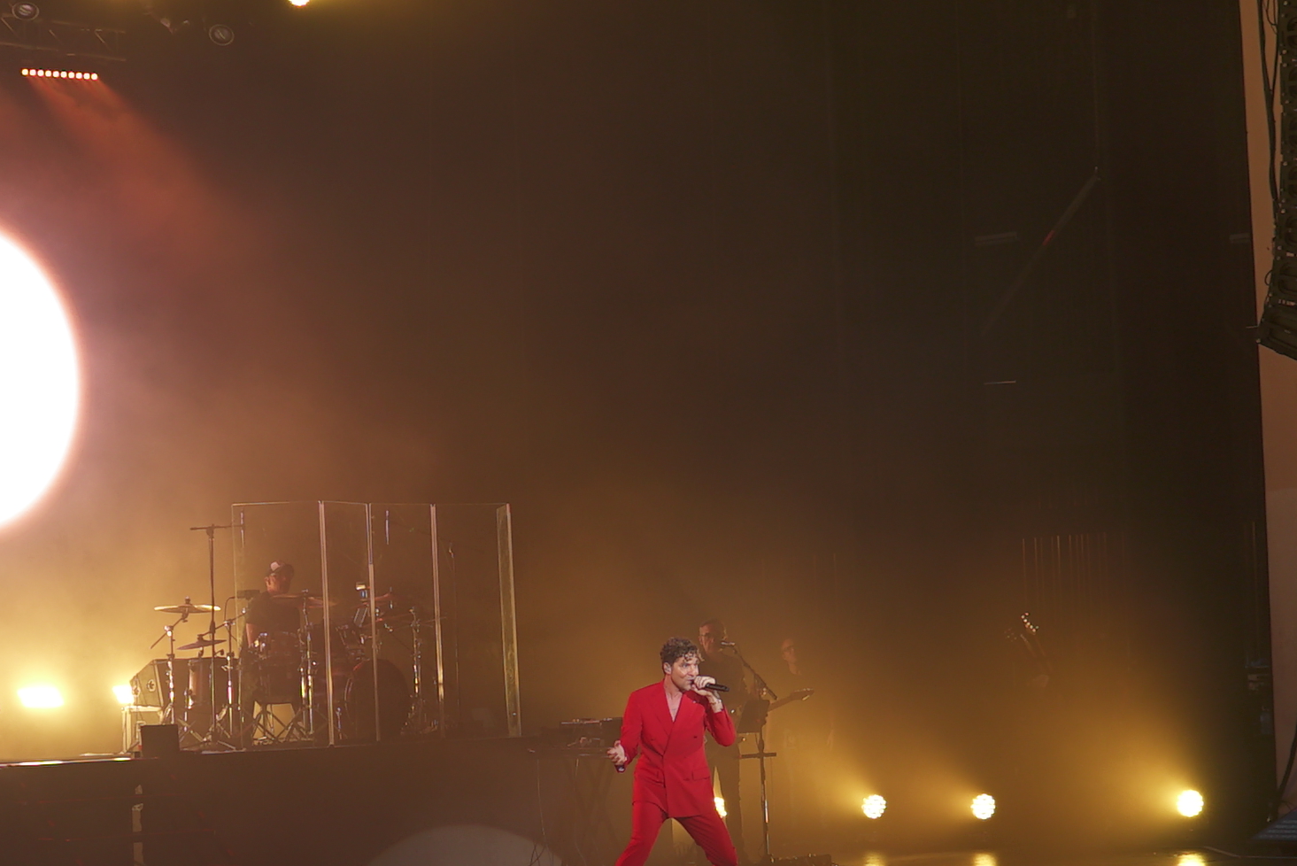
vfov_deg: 16.0
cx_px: 531
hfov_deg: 23.9
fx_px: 3063
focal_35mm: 85
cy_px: 677
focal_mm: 30
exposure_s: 1/200
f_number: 2.5
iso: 200
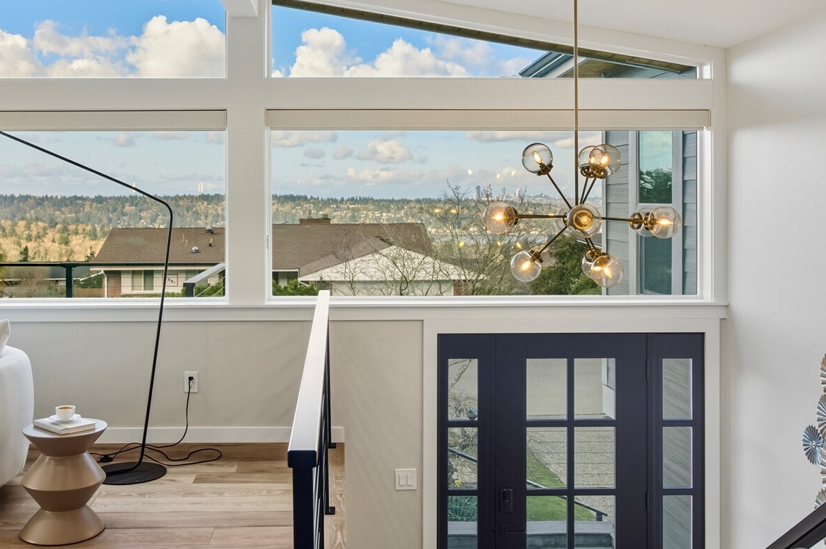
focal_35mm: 39
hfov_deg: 49.4
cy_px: 196
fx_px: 894
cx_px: 357
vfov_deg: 33.9
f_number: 9
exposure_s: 1/200
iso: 400
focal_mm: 27
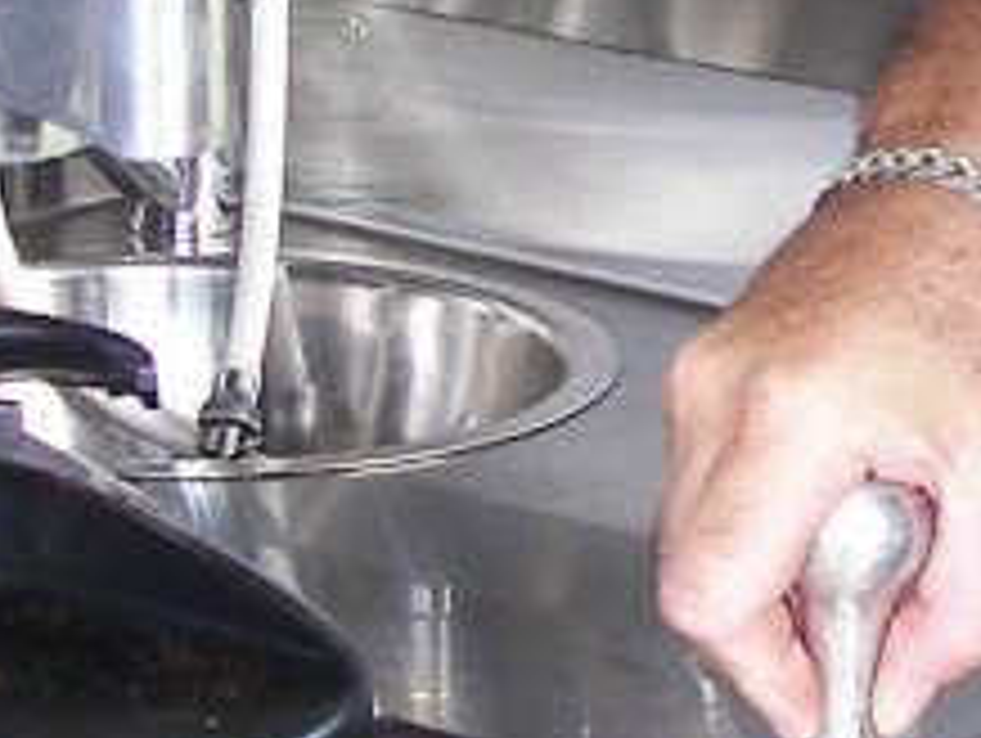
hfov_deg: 11.6
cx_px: 878
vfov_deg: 8.7
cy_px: -22
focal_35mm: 169
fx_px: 4795
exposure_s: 1/30
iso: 64
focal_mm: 6
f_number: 2.8
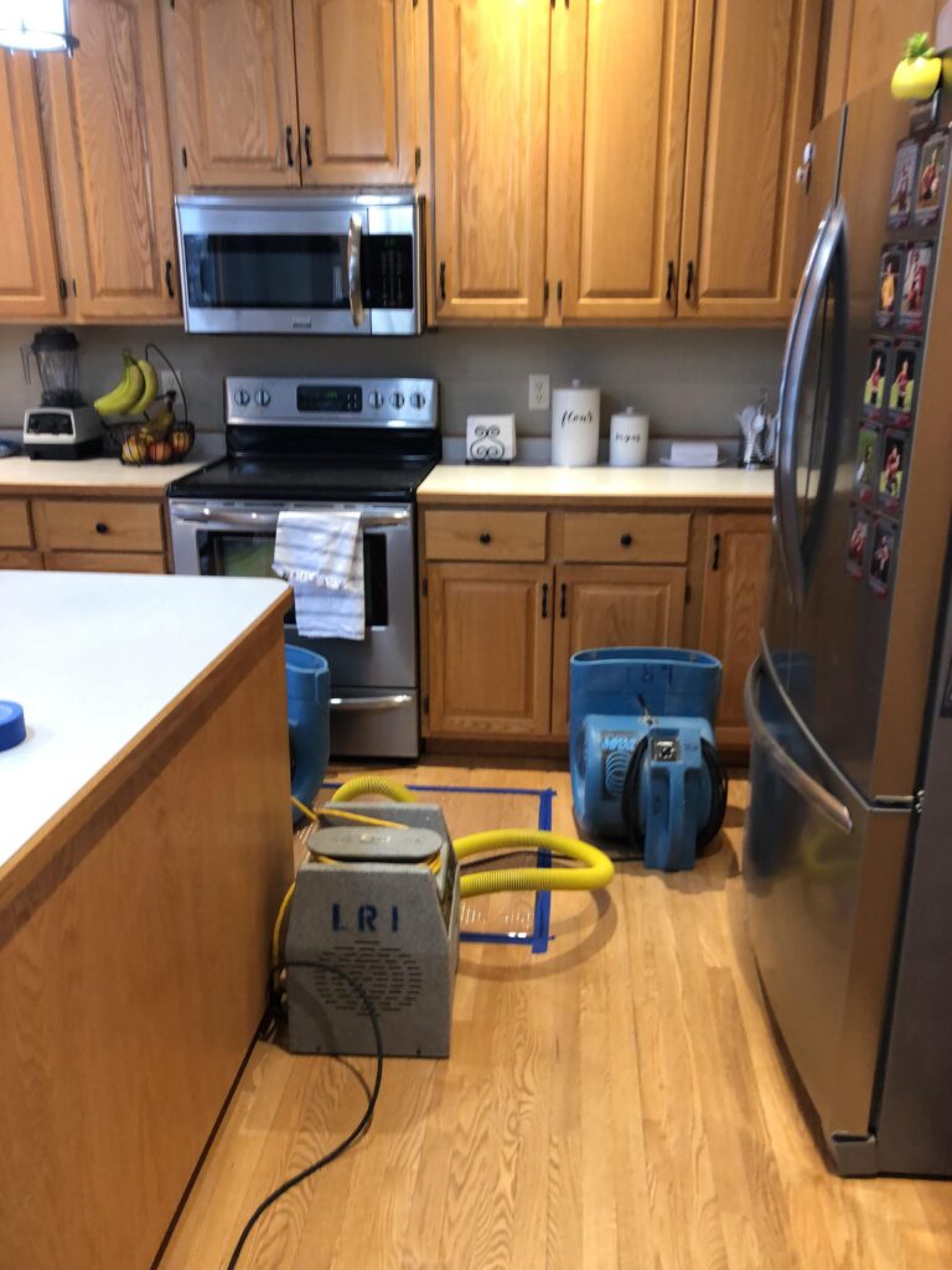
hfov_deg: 40.7
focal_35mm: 35
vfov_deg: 52.6
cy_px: 635
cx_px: 476
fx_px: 1283
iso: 160
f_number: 1.8
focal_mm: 3.99
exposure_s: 1/30
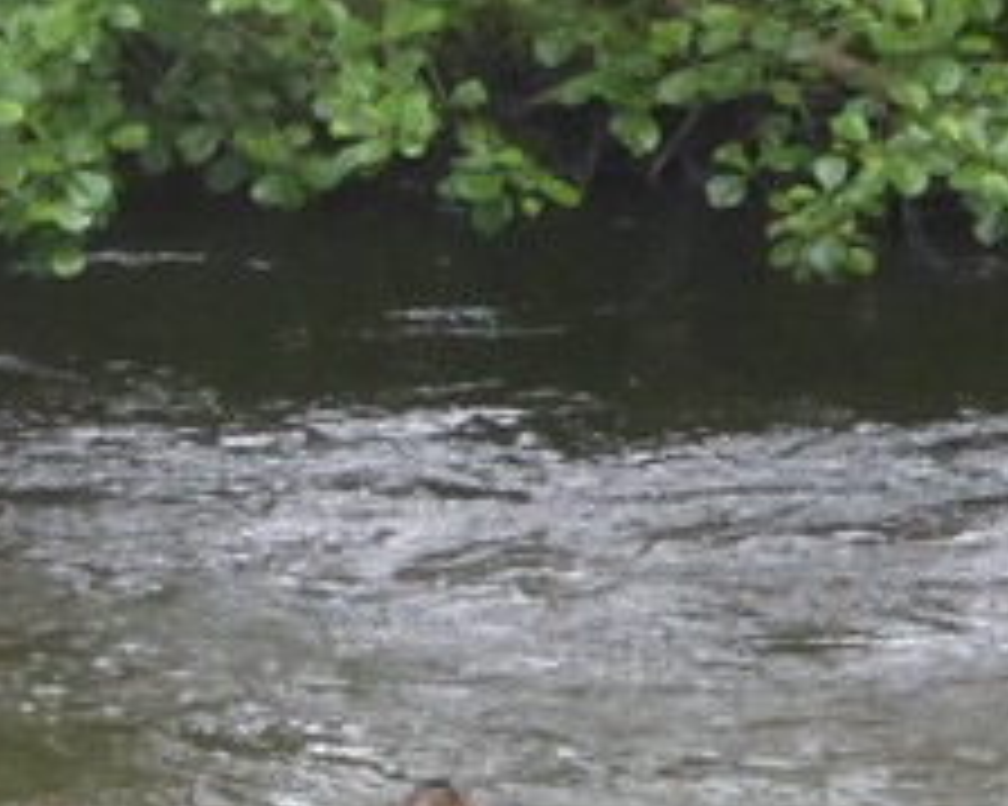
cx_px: 738
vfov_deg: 1.7
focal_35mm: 895
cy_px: 410
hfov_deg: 2.2
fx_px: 26689
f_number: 5.6
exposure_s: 1/200
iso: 800
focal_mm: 41.4
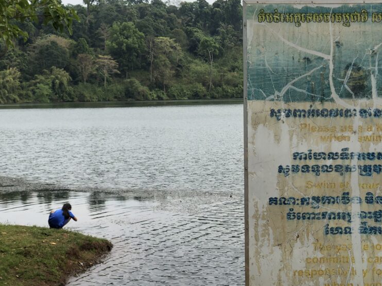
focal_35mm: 72
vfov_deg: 20.4
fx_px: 795
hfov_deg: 26.8
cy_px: 139
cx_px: 264
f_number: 2.4
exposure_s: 1/706
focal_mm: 6
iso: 16
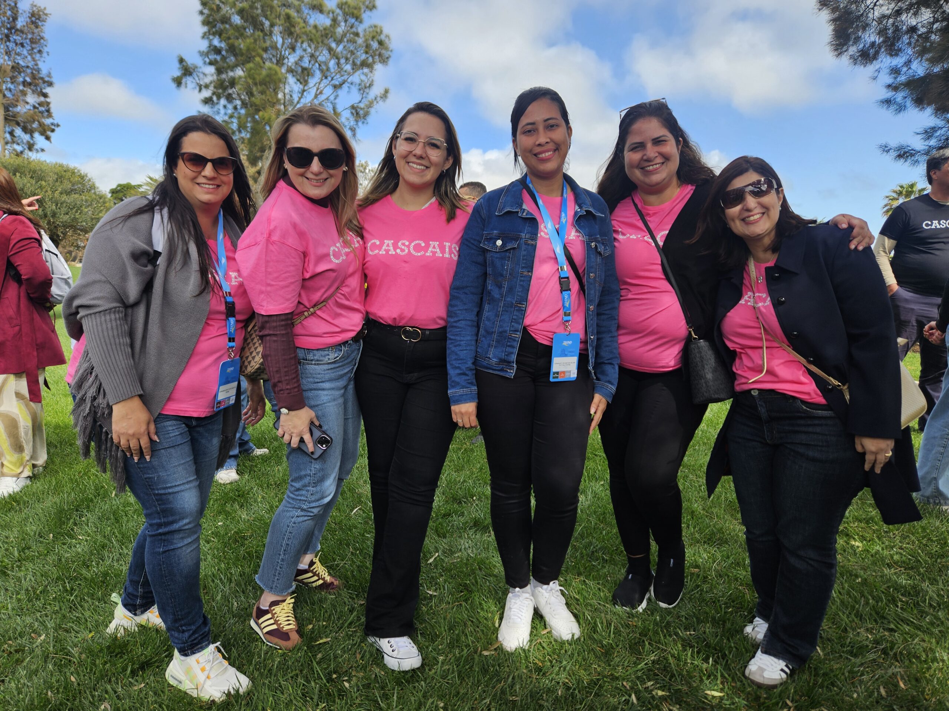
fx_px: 631
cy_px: 356
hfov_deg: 73.9
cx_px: 474
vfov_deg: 58.9
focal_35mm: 23
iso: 25
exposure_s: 1/720
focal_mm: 5.4
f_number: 1.8
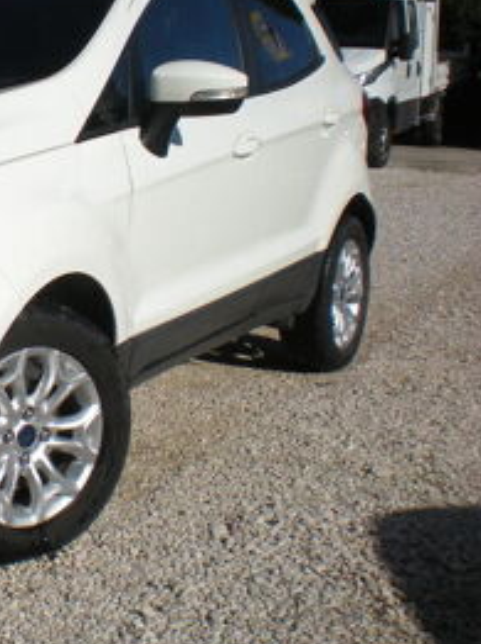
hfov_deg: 19.6
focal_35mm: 70
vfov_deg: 27.8
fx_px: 1300
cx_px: -106
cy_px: 274
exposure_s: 1/1000
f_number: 4.6
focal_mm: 6.3
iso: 64
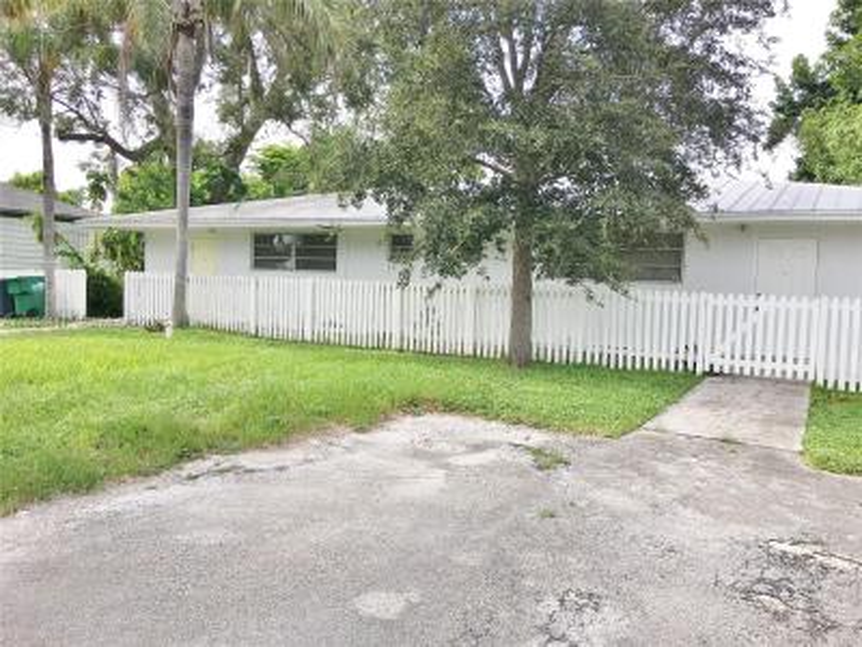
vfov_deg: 48.2
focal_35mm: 29
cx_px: 431
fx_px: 722
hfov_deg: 61.7
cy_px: 324
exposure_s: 1/565
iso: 25
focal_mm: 4.15
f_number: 2.2
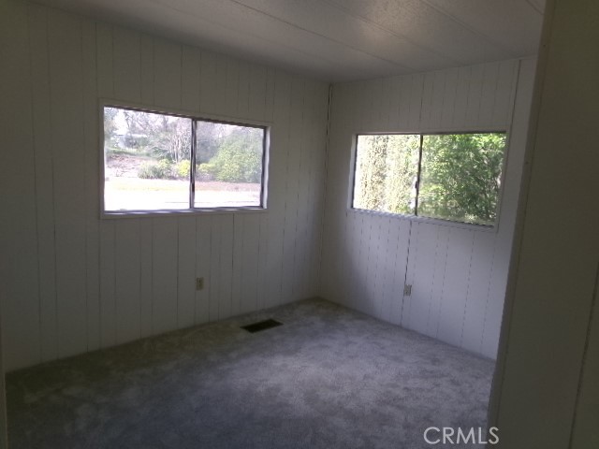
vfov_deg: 56.8
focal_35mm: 24
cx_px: 300
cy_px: 224
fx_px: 415
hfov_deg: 71.6
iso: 100
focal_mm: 4.3
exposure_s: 1/70
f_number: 3.7
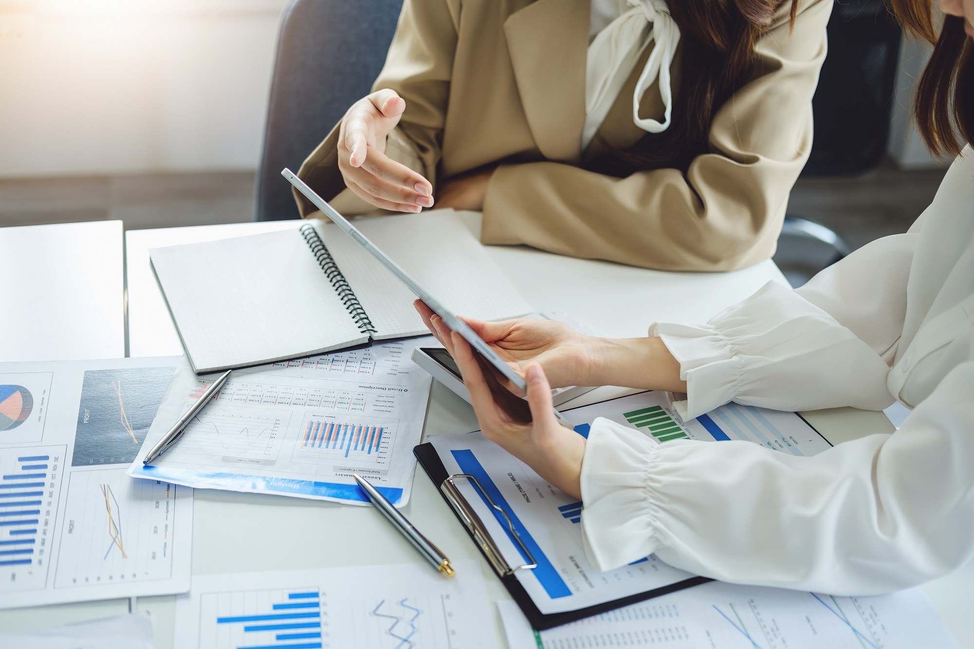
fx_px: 1434
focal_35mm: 53
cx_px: 487
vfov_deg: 25.5
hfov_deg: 37.5
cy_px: 324
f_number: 2
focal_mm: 35
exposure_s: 1/180
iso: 160
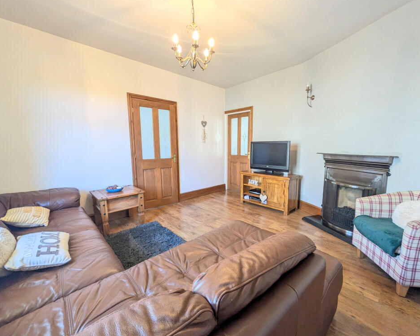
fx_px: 187
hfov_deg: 96.7
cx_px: 222
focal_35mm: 15
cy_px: 170
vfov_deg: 84.1
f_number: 2.2
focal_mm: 1.83
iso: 118
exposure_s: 1/50
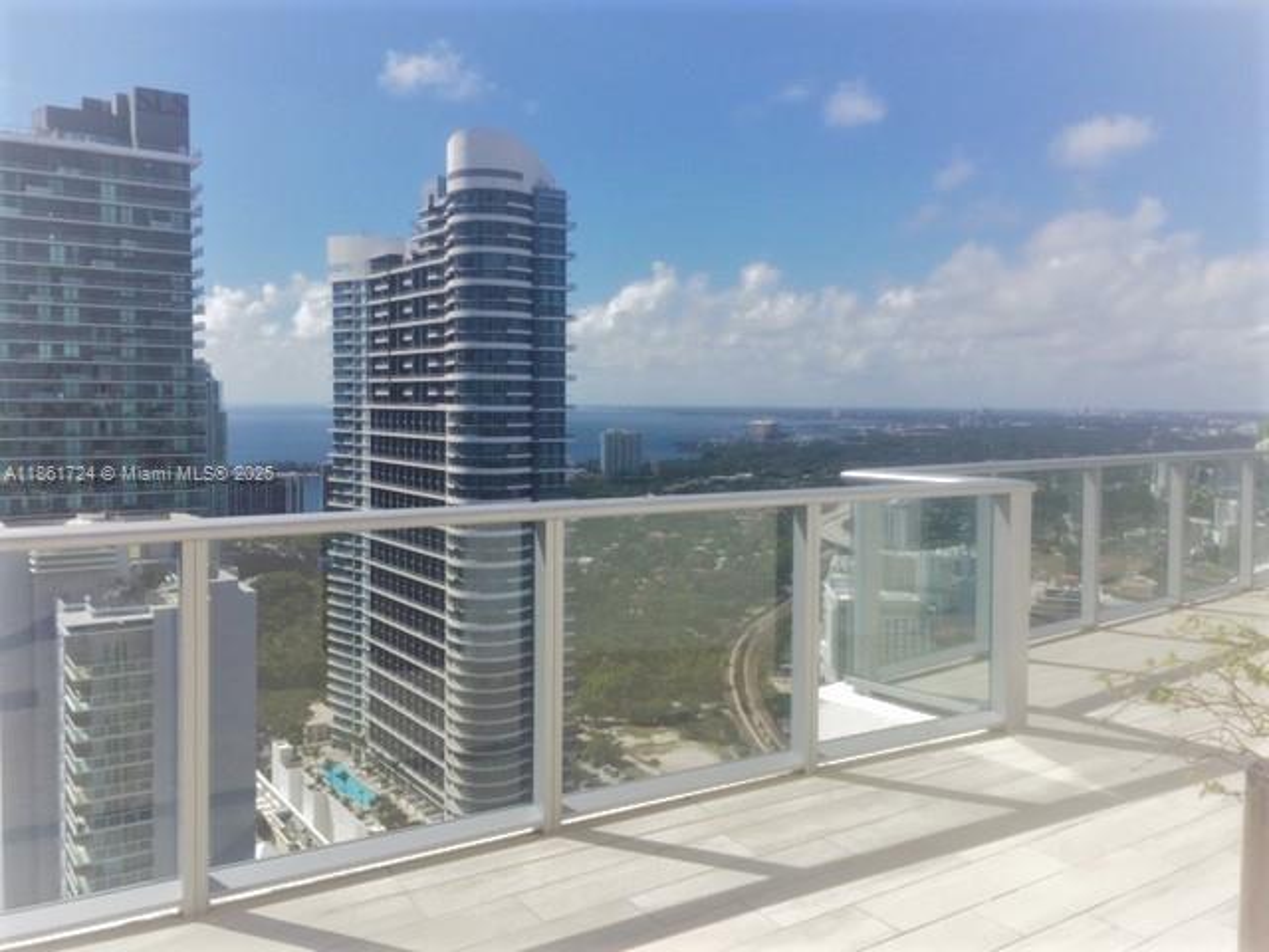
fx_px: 1063
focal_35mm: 29
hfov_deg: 61.7
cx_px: 634
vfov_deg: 48.2
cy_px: 476
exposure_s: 1/3968
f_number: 2.2
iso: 32
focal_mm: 4.15
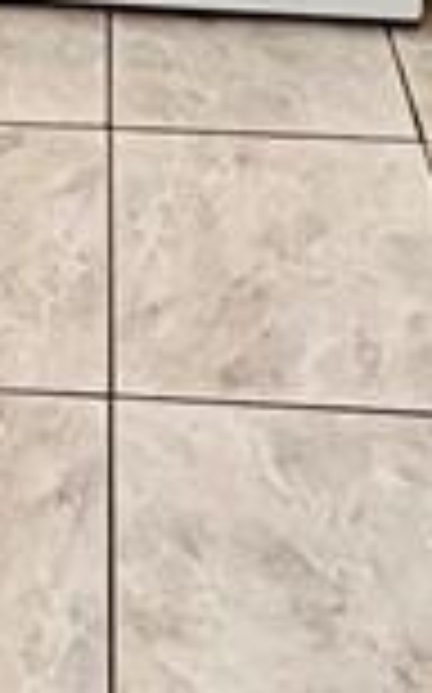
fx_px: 1453
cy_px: -652
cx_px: 18
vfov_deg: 18.6
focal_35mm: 77
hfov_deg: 16.6
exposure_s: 1/60
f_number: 2.2
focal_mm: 2.22
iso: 250
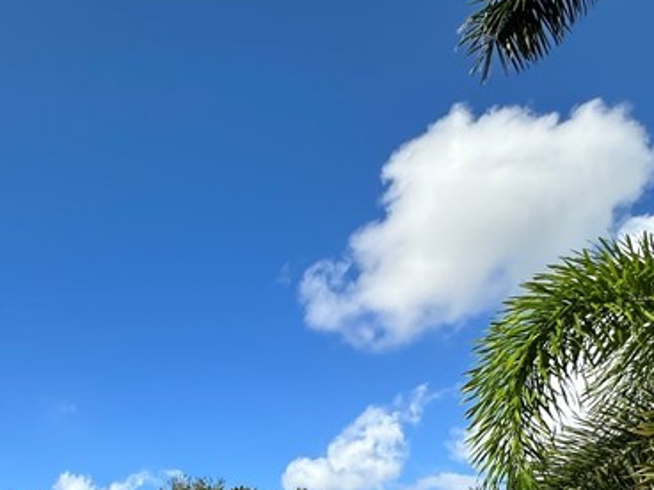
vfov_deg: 31.5
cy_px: 573
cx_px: 87
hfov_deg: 44.3
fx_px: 737
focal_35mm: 39
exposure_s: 1/1855
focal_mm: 2.22
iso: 50
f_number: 2.2
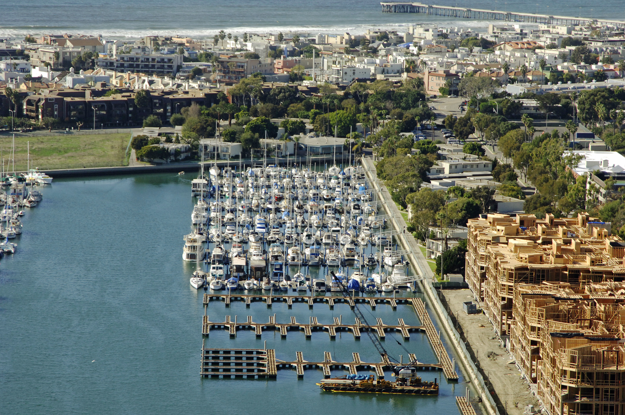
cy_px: 208
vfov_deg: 10.1
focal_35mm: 135
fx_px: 2341
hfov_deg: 15.2
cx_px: 312
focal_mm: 90
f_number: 7.1
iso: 400
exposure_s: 1/1000
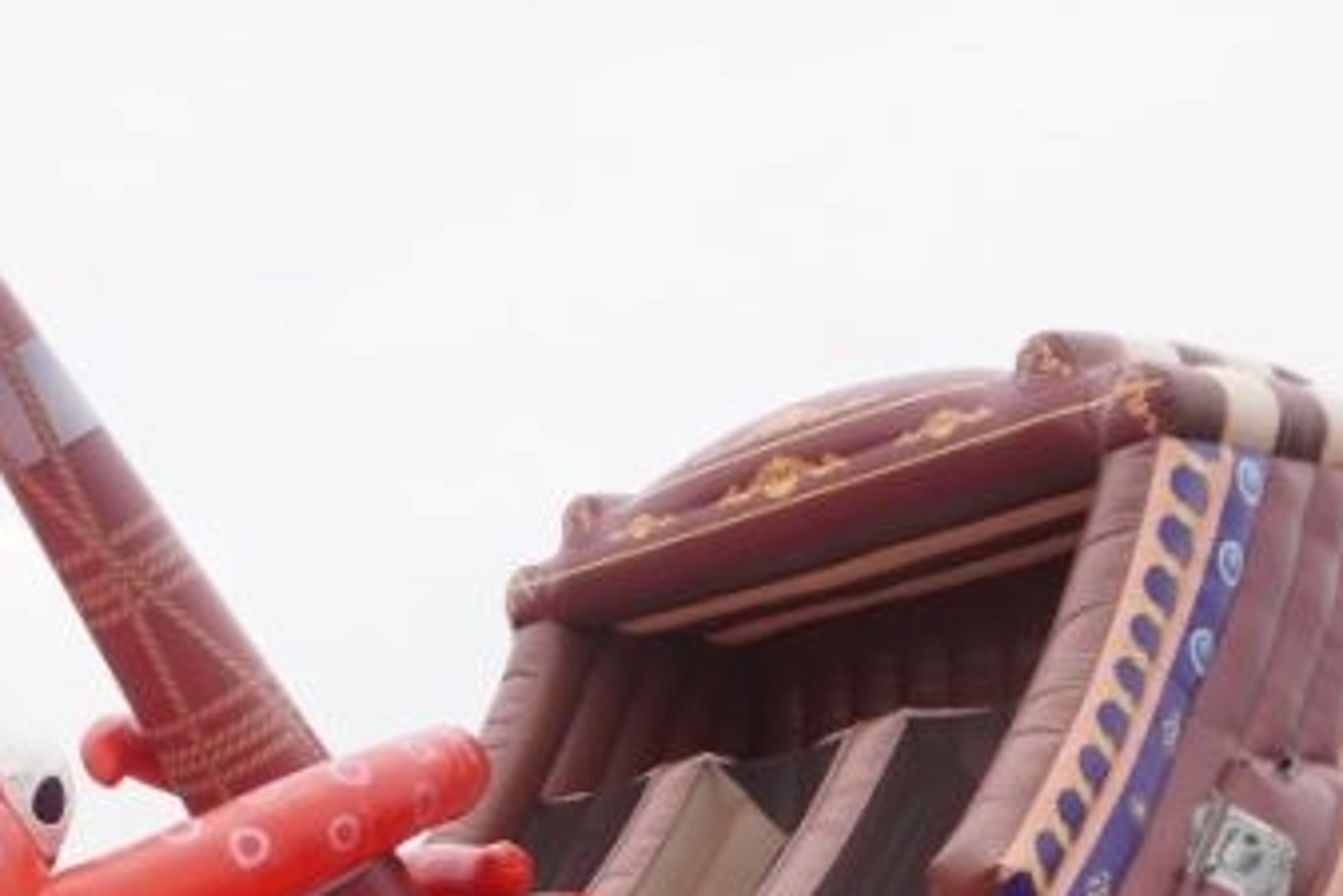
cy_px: 1181
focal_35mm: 73
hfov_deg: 26.5
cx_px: 60
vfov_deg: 17.5
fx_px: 2724
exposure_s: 1/400
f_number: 5
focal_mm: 16
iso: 100
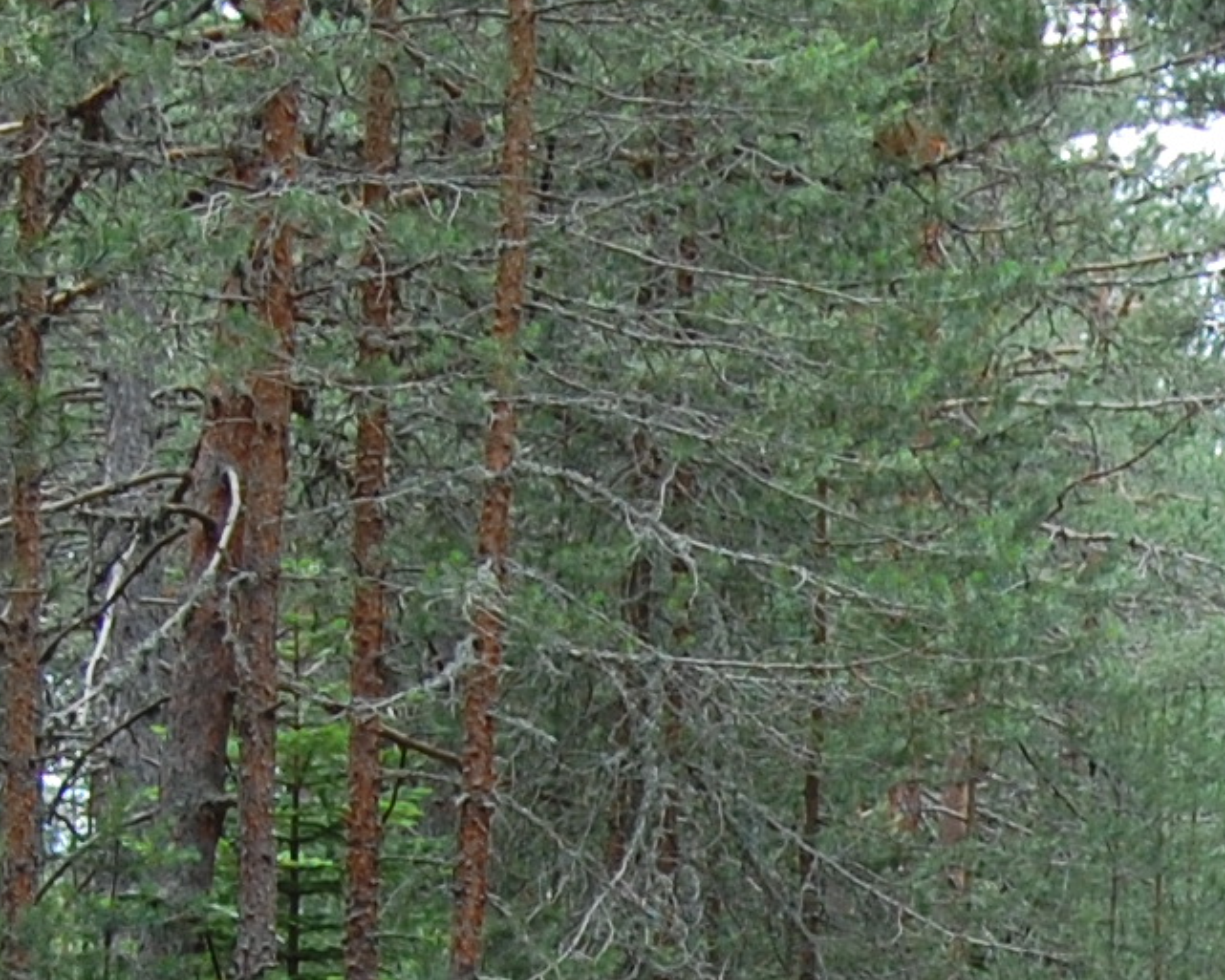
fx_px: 7180
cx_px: 1529
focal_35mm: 198
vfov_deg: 7.7
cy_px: 1316
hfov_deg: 9.6
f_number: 5.6
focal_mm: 30
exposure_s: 1/125
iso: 200
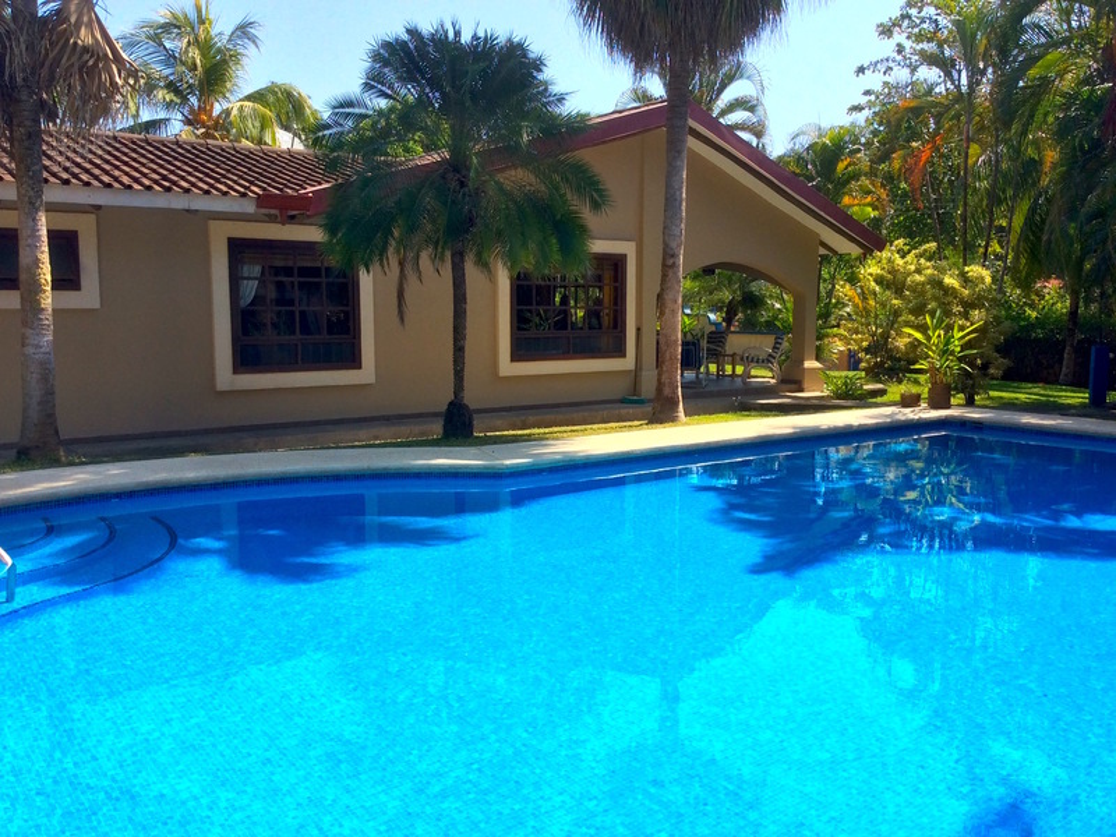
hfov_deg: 56.8
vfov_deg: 44.2
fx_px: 1032
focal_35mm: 32
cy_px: 418
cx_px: 558
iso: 32
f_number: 2.4
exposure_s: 1/841
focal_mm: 3.3
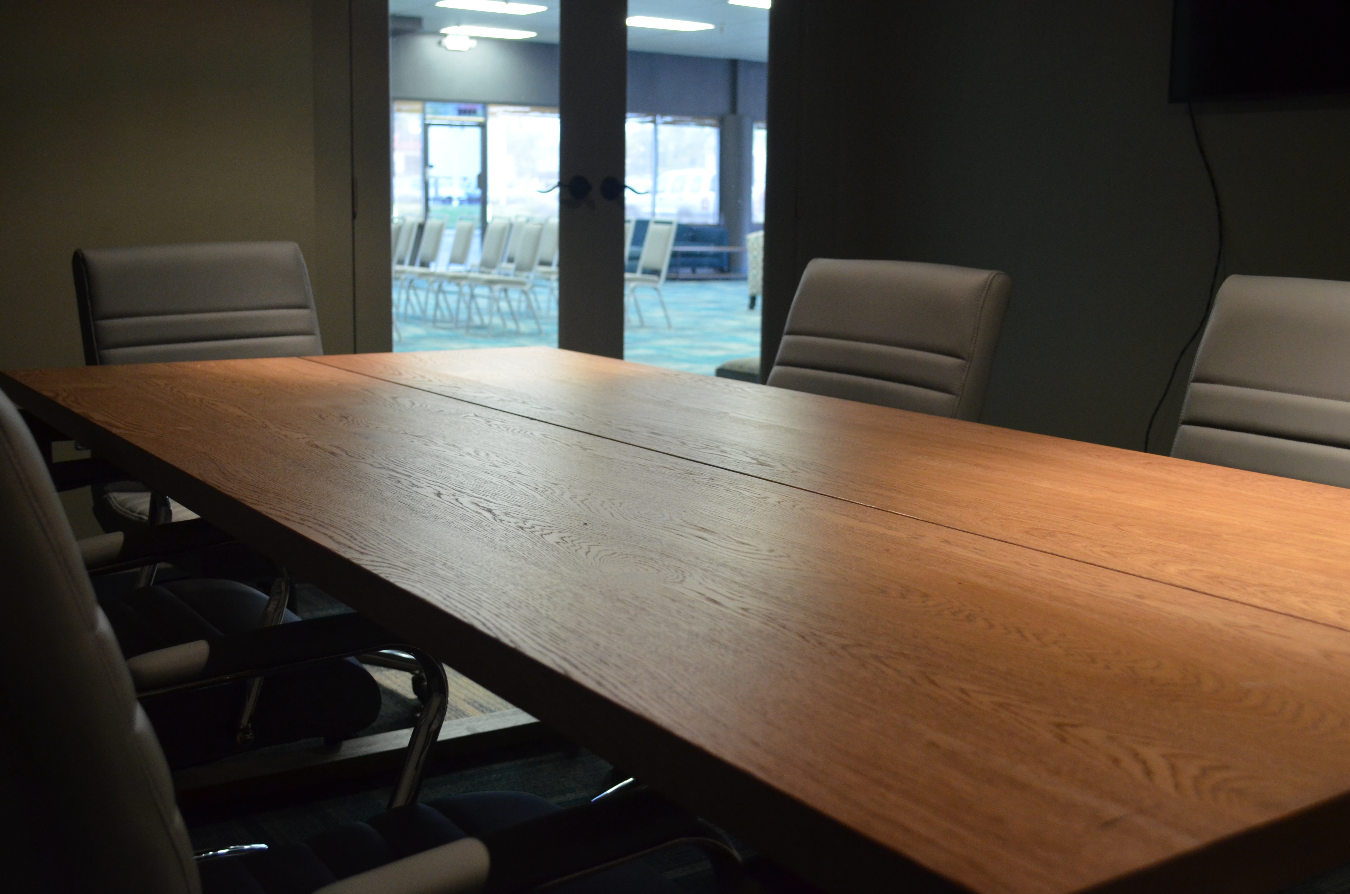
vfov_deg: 34.1
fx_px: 1459
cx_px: 675
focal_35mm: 39
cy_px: 447
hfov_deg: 49.6
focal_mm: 26
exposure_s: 1/30
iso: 1600
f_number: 4.2
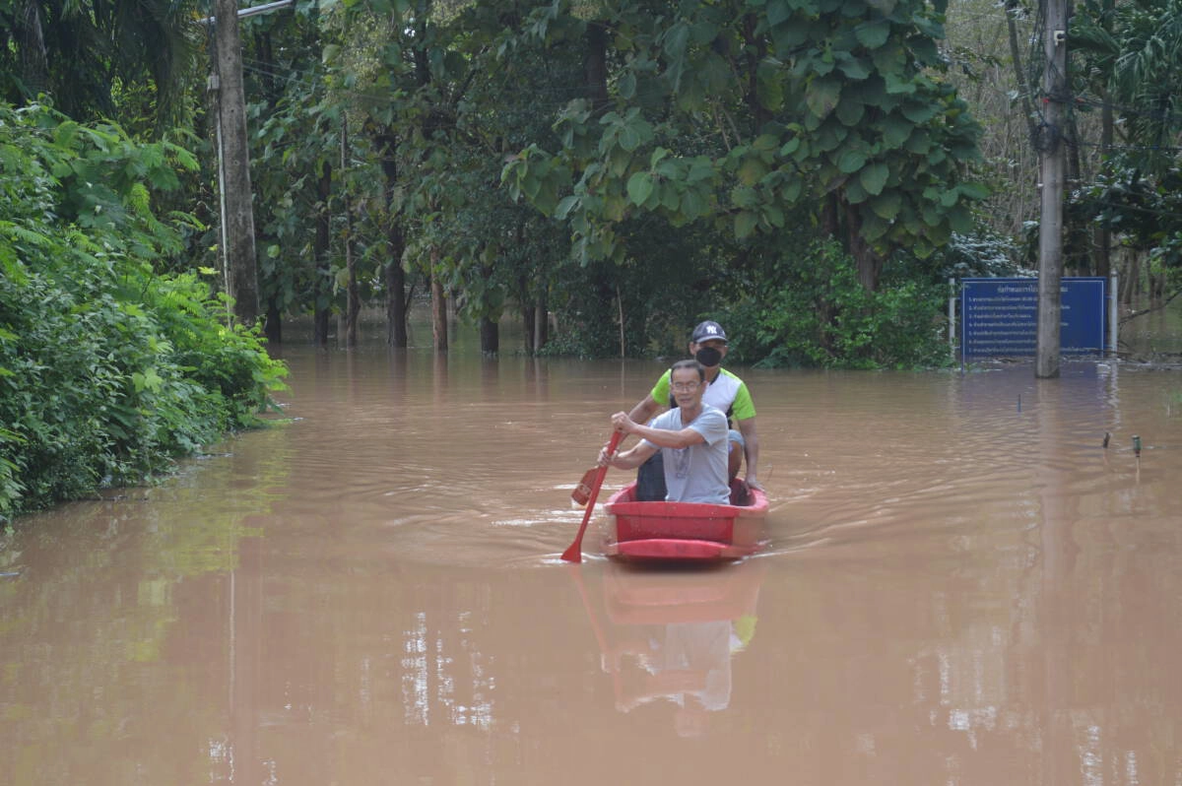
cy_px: 393
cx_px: 591
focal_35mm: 82
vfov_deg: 16.5
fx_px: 2706
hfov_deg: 24.6
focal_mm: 55
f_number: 5.6
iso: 140
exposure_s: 1/125
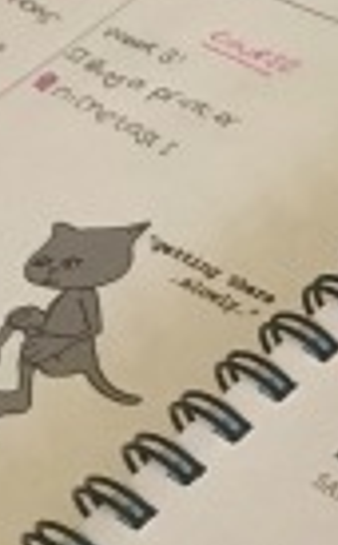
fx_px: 2000
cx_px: 938
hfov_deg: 8.4
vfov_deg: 15.3
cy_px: 517
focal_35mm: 135
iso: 200
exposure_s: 1/33
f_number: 2.2
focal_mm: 4.15
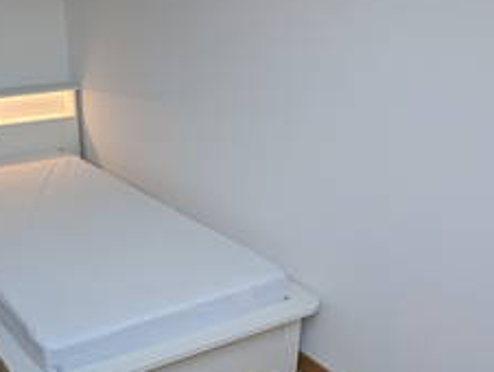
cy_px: 245
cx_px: 136
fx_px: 614
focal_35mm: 43
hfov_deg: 42.7
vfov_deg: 33.4
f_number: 1.73
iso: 65
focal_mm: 4.38
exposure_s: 1/115
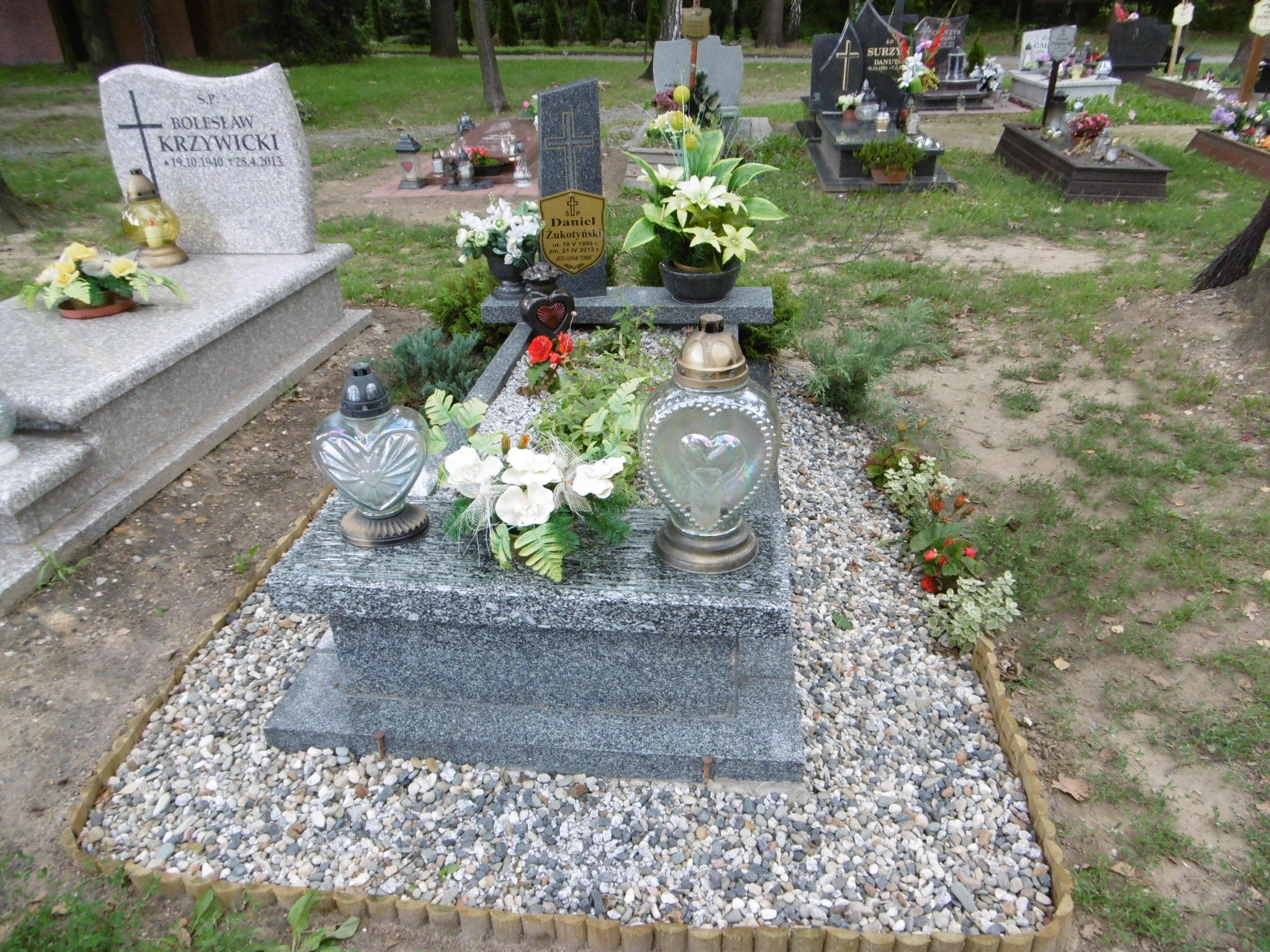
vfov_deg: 56.8
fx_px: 881
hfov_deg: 71.6
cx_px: 635
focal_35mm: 24
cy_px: 476
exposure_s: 1/60
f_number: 3.1
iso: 160
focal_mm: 4.3
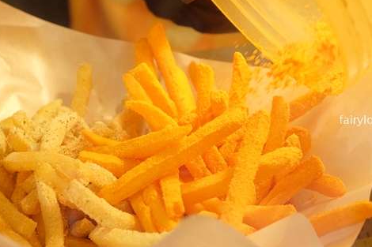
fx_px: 692
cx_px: 154
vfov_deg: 20.2
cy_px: 182
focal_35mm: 67
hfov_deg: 30.0
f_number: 3.6
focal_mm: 23
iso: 1000
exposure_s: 1/220
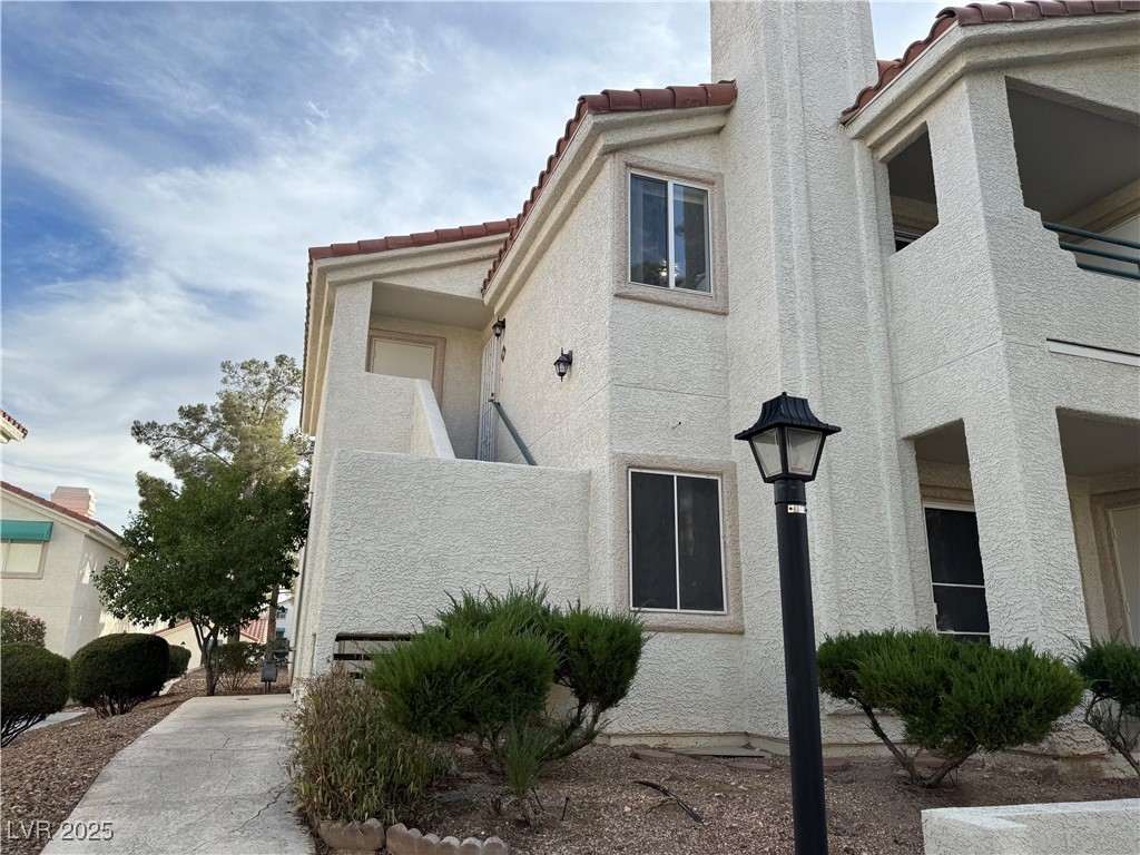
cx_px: 570
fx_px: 790
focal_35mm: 24
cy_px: 428
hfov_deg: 71.6
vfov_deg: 56.8
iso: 80
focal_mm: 6.76
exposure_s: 1/2710
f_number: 1.78
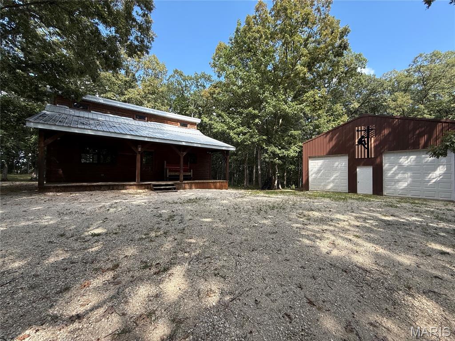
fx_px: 184
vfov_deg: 85.7
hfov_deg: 102.1
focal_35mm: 14
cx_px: 228
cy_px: 170
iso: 64
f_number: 2.2
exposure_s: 1/353
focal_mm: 2.22
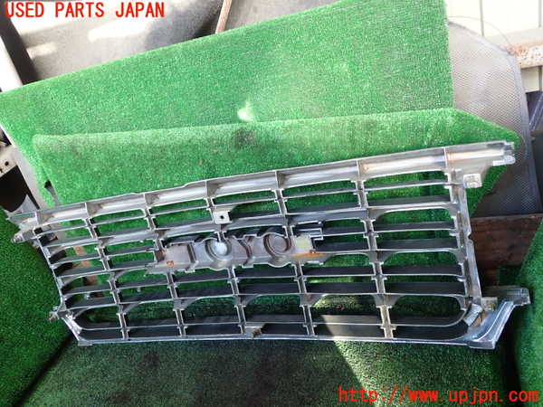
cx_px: 272
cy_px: 204
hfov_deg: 60.0
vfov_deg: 46.8
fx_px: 471
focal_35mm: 30
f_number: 2.3
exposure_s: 1/60
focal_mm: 5.4
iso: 160
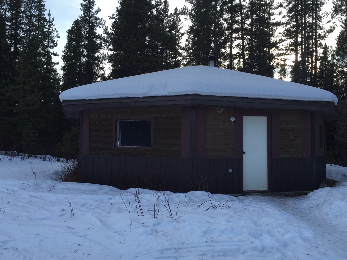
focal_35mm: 34
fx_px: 341
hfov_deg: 53.8
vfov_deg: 41.8
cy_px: 129
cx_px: 195
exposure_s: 1/682
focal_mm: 4.15
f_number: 2.2
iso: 32
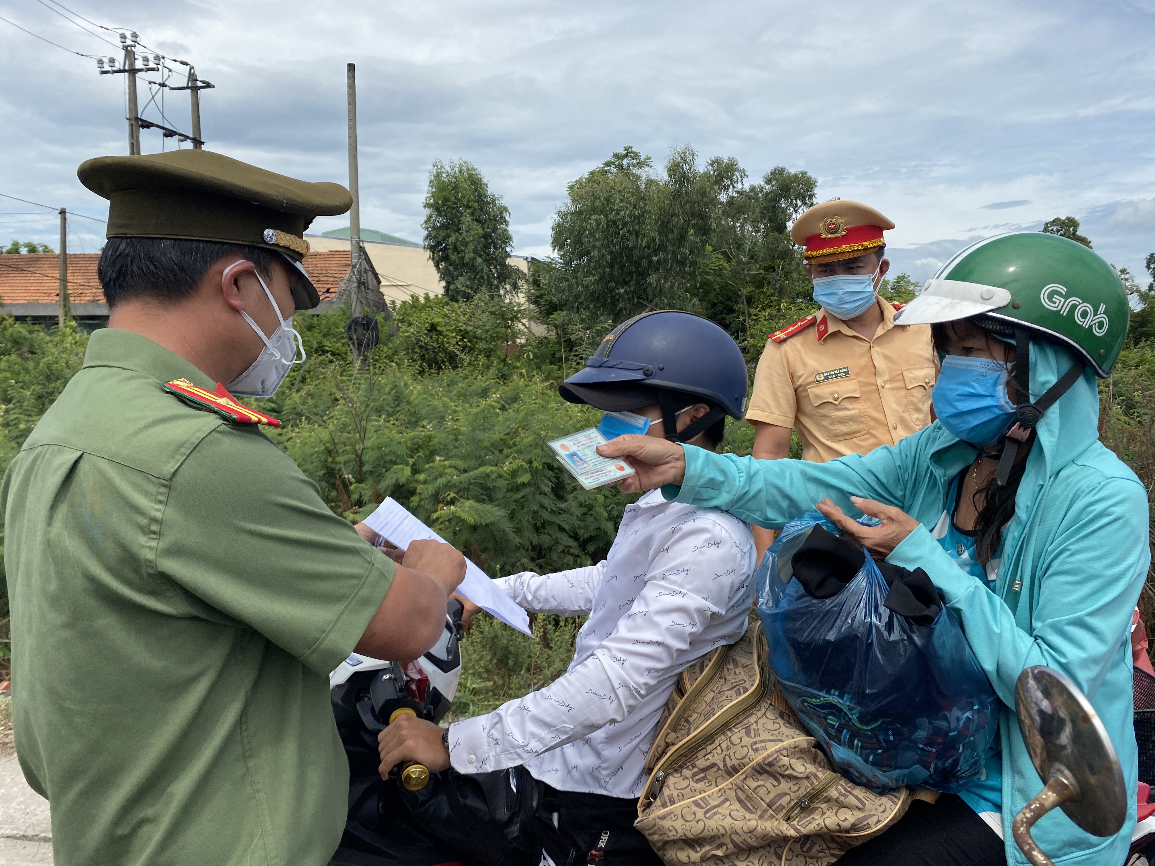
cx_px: 578
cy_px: 433
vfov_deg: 53.1
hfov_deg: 67.3
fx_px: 868
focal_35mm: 26
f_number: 1.8
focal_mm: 4.25
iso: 32
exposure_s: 1/3300
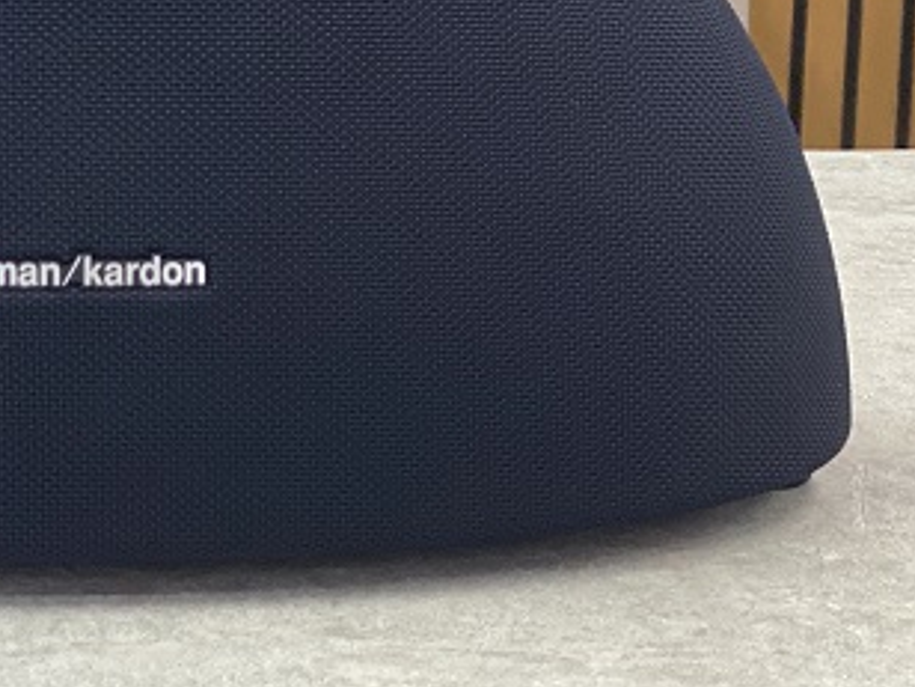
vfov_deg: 10.9
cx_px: -27
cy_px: 21
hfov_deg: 14.4
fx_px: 3568
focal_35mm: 135
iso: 160
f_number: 2
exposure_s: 1/100
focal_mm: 6
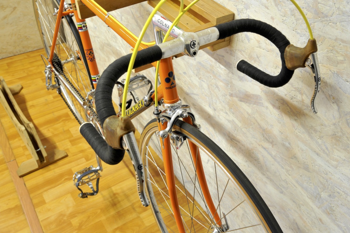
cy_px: 116
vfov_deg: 35.0
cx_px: 175
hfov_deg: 50.7
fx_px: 369
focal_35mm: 38
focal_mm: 38
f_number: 13
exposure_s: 1/1.6
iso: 1250
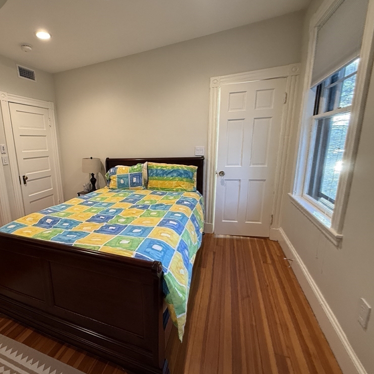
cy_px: 186
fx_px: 208
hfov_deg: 81.9
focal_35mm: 17
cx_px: 134
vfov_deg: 84.0
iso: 200
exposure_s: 1/60
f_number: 2.2
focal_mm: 2.22
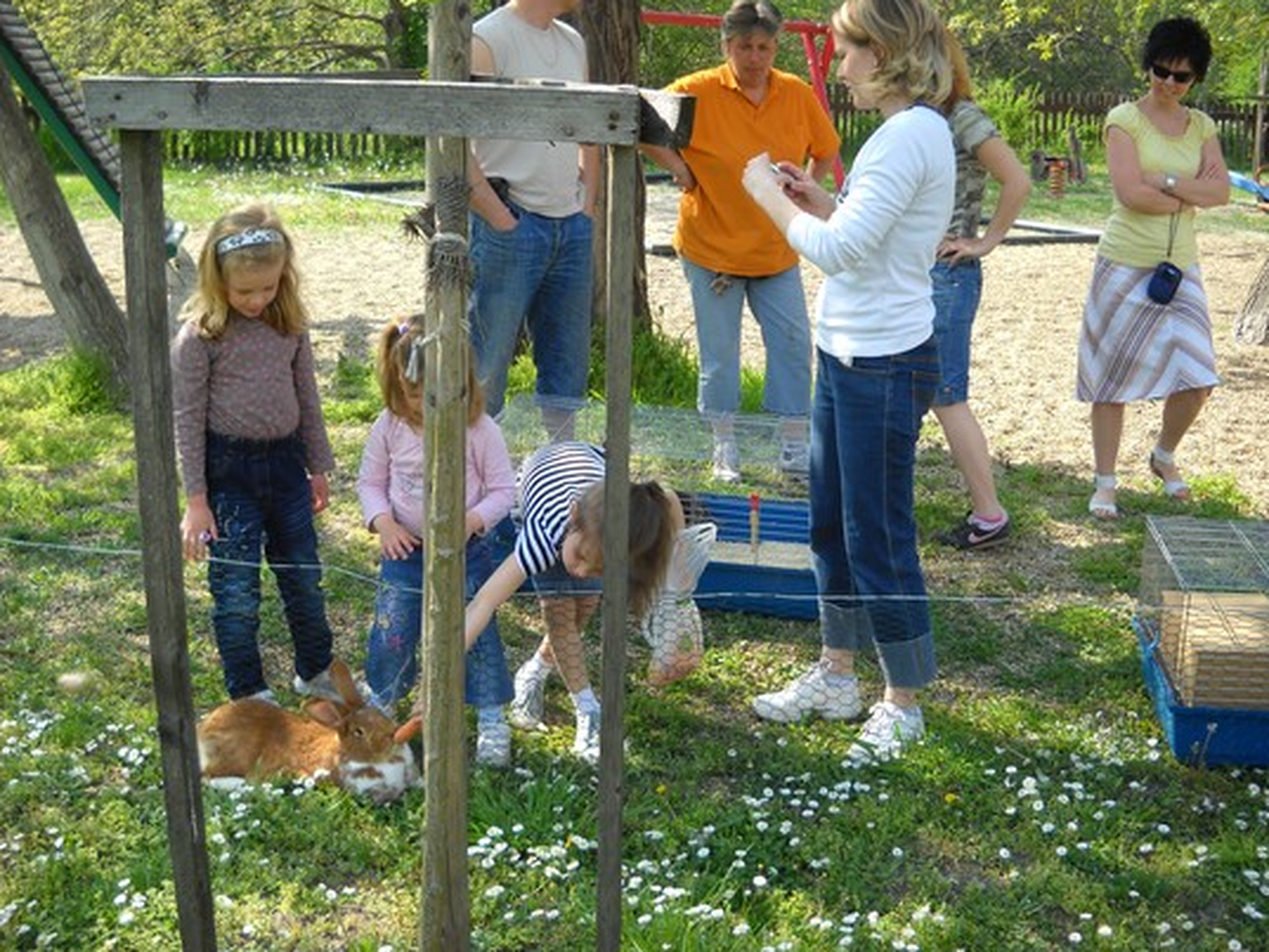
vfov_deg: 34.4
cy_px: 481
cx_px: 647
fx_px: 1540
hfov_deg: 44.8
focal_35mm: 42
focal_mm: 6.72
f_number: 3.1
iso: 64
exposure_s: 1/239
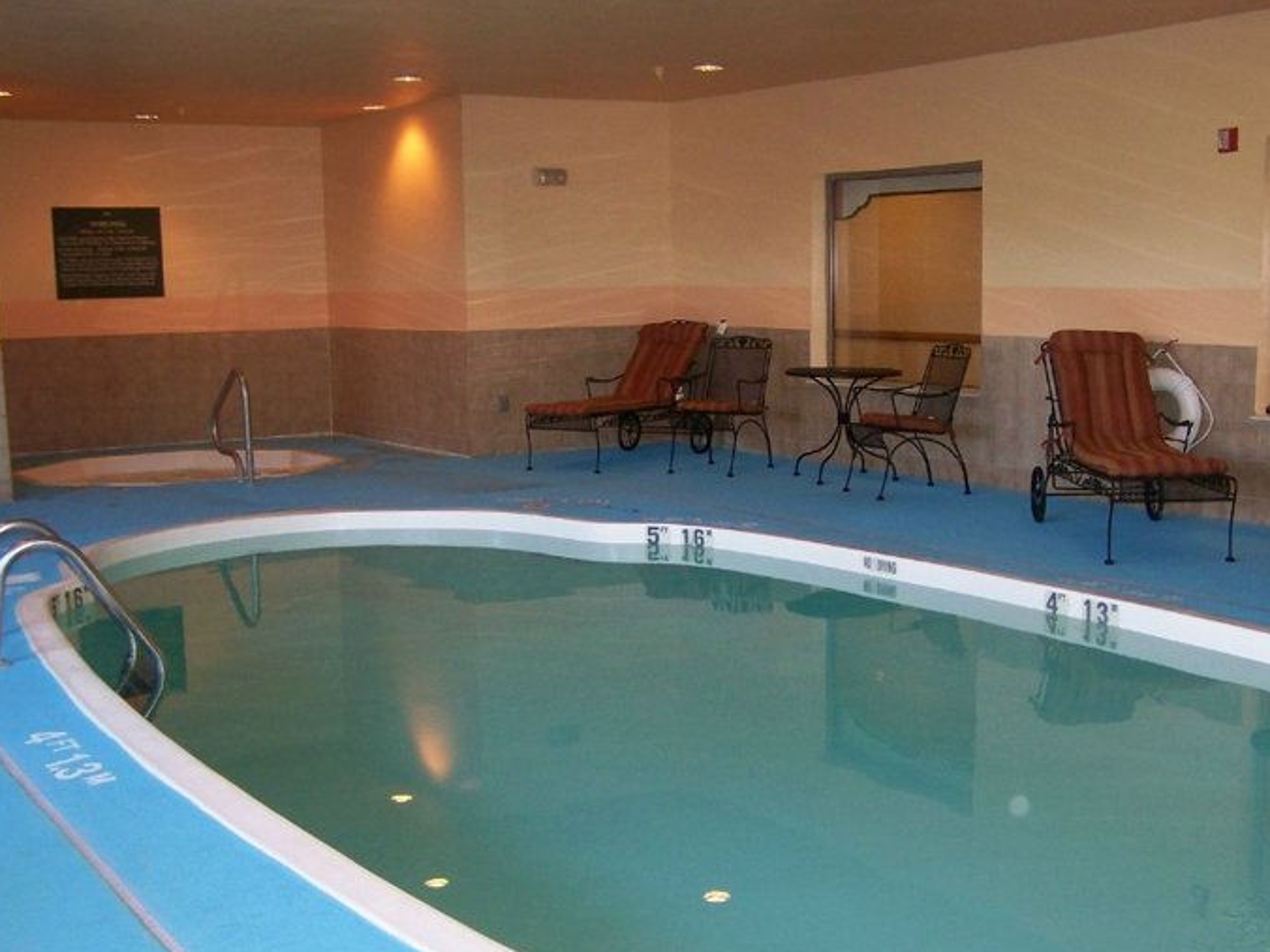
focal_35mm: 45
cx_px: 701
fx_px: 1651
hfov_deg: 42.0
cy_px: 558
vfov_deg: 32.1
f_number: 2.8
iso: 200
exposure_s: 1/50
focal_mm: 6.3
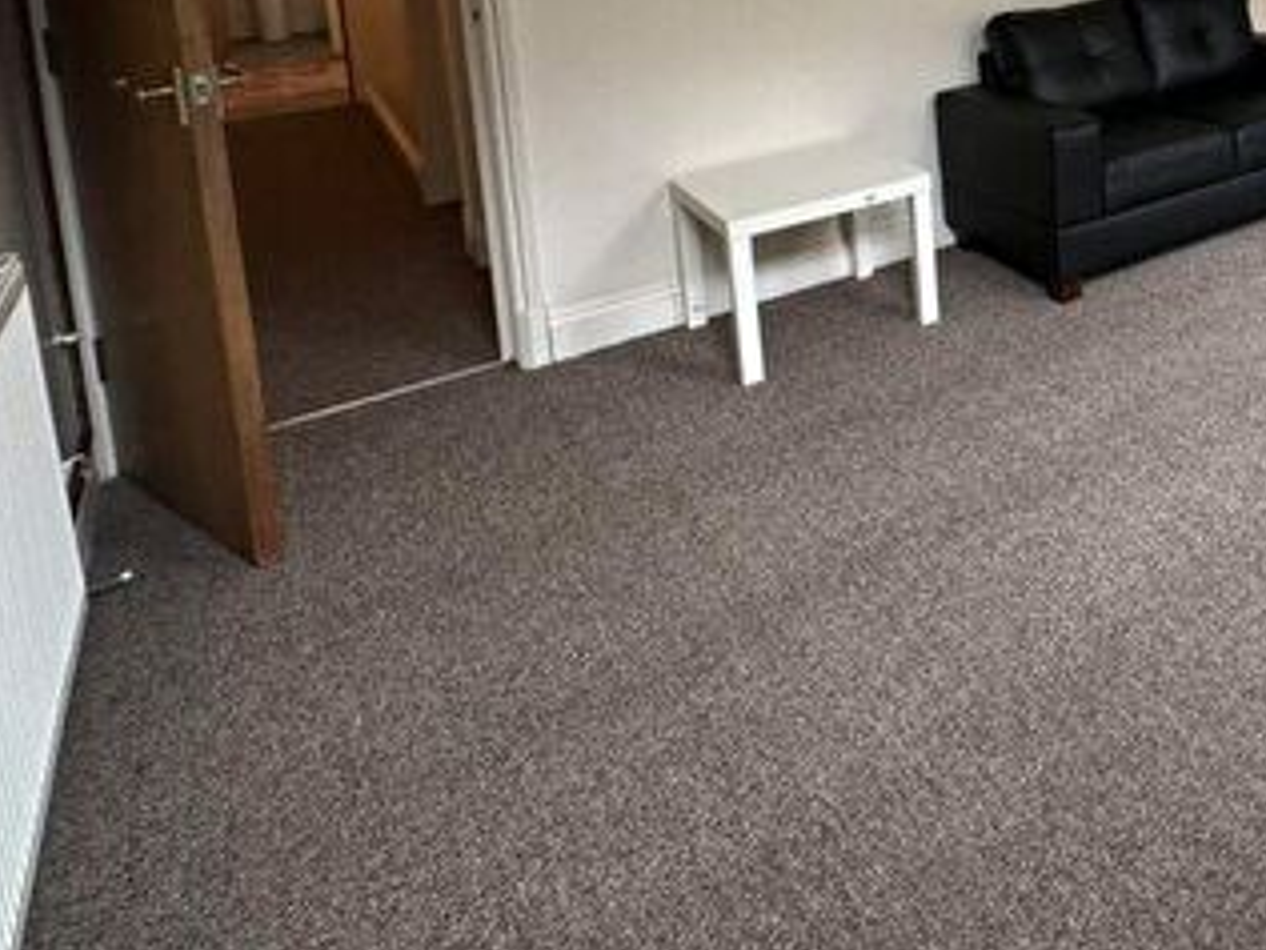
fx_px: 1134
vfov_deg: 39.0
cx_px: 1326
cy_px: -42
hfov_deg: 46.4
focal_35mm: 31
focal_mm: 2.22
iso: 100
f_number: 2.2
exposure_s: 1/99
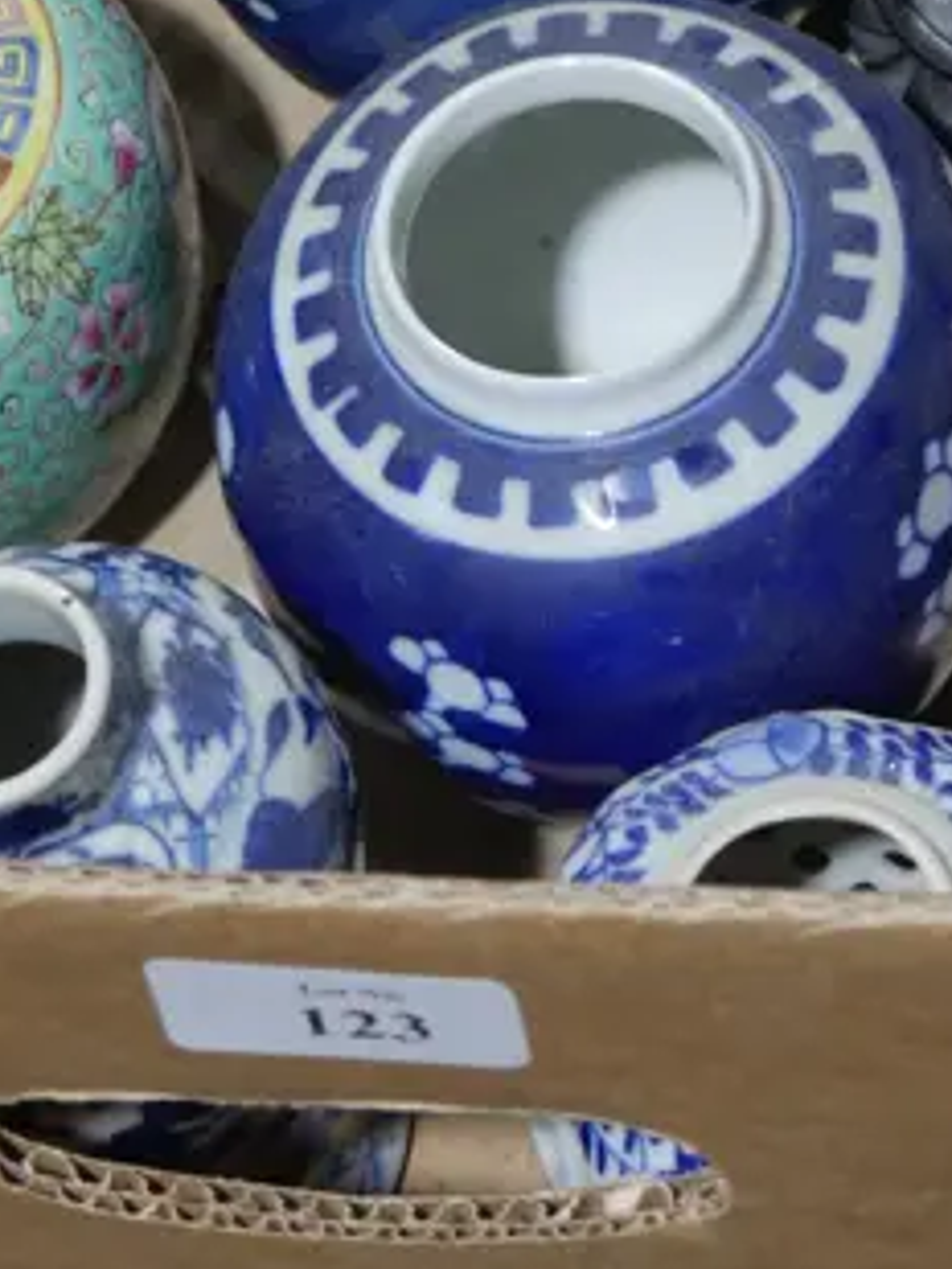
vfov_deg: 13.0
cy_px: -390
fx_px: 5350
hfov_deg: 10.2
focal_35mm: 146
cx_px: 605
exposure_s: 1/60
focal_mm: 22
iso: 250
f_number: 4.7
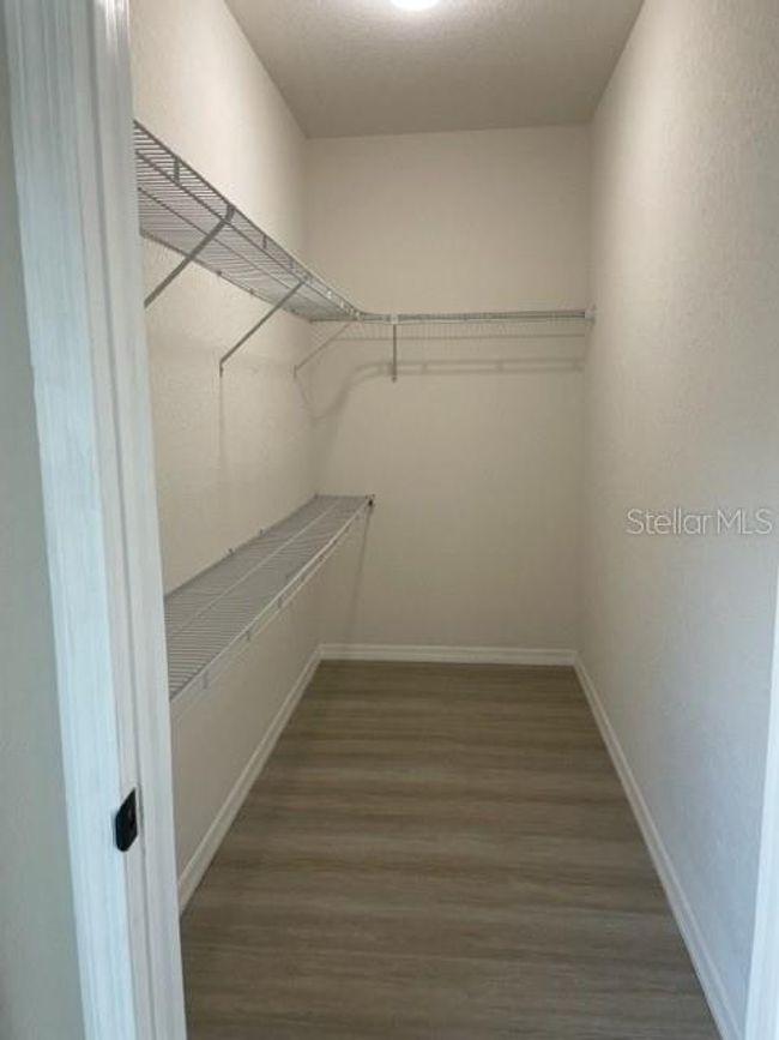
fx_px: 780
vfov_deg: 67.3
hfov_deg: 53.1
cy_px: 520
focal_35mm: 26
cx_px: 390
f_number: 1.6
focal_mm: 4.2
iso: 125
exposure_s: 1/121
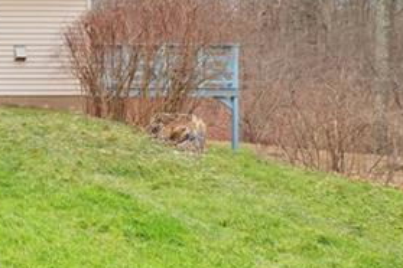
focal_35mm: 44
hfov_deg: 28.3
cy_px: 86
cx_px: -207
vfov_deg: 30.3
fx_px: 493
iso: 160
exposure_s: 1/80
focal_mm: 12
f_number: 11
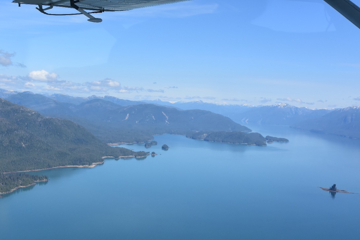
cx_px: 195
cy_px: 168
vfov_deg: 26.3
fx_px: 510
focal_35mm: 51
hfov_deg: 38.9
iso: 160
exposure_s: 1/800
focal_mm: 13.1
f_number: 5
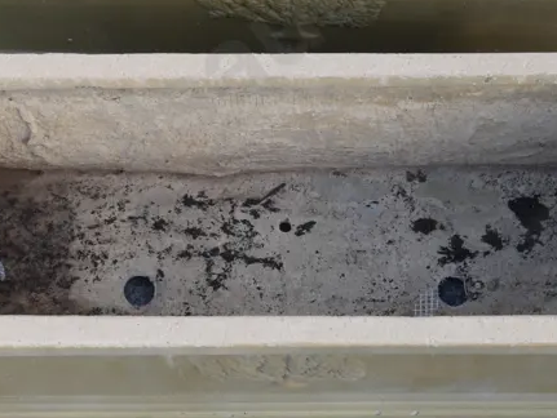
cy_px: 24
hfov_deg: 20.6
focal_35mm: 95
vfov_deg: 15.4
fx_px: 1530
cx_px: 296
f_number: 5
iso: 200
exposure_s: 1/160
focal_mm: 20
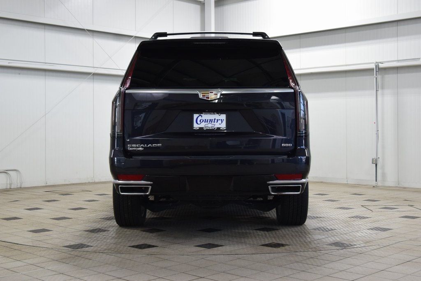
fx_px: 614
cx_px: 210
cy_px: 140
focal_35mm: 52
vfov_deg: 25.8
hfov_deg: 37.8
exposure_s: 1/60
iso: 1600
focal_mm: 35
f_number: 6.3
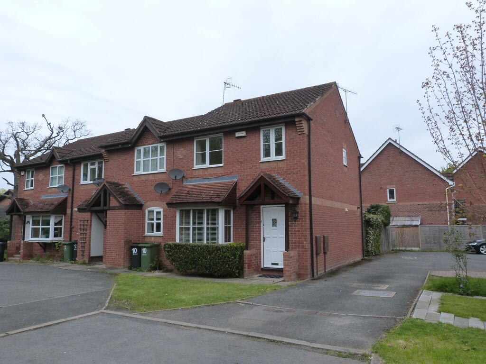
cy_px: 182
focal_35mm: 25
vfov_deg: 54.9
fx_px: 351
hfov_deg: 69.4
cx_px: 243
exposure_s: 1/200
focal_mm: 4.5
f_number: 4
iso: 160
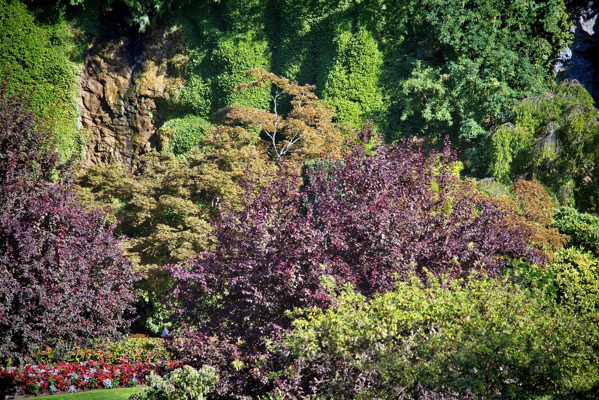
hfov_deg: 17.1
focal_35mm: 120
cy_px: 200
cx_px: 300
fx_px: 1997
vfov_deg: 11.4
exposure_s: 1/250
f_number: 4
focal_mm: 120
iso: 140
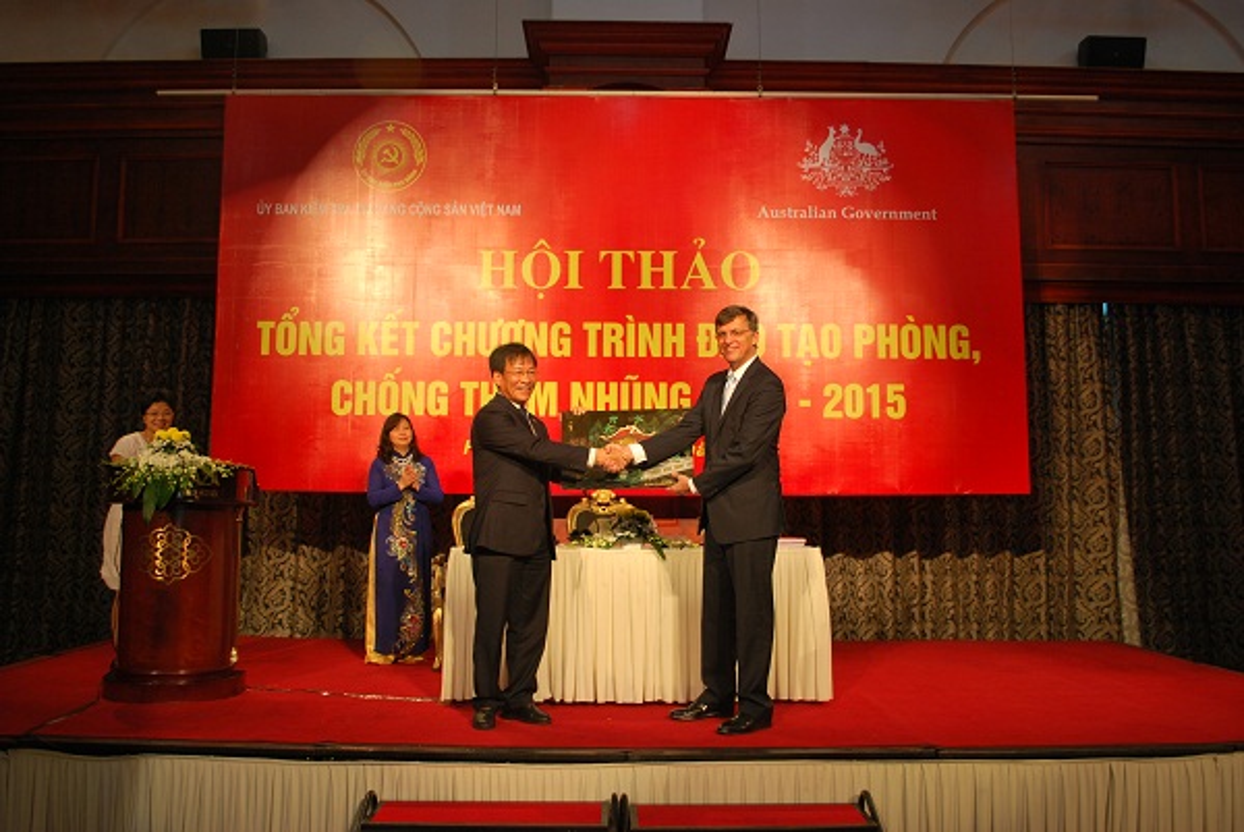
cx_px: 622
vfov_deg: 43.7
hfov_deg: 61.9
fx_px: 1037
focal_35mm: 30
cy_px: 416
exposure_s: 1/40
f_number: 3.8
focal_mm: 20
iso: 200
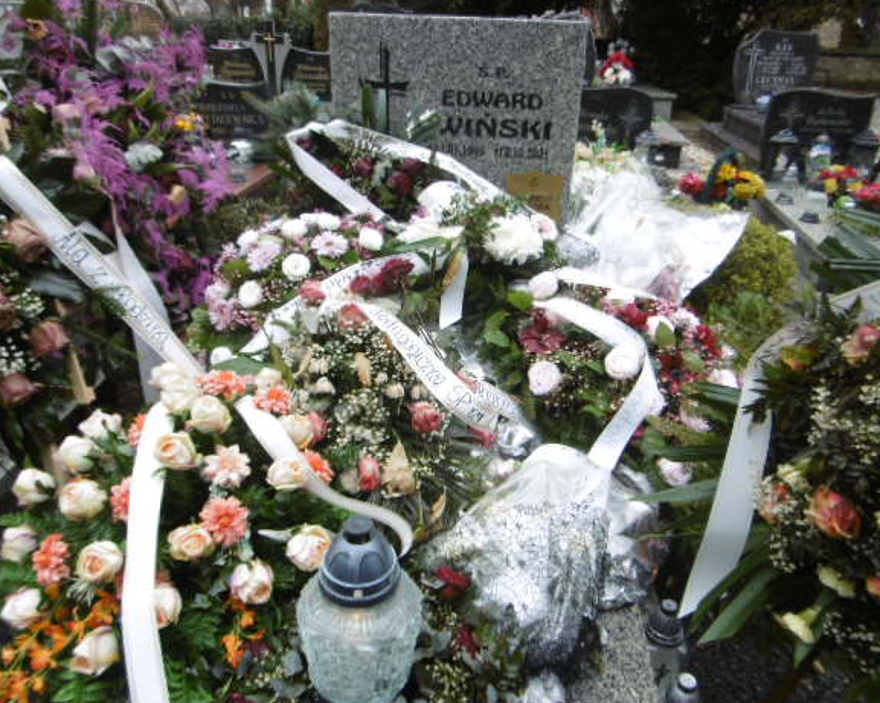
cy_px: 358
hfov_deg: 66.0
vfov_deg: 54.9
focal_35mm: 26
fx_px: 677
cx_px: 453
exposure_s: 1/125
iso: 100
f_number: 3.1
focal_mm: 4.3
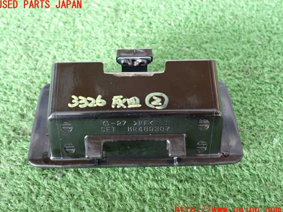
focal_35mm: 45
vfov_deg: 32.2
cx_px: 139
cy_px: 107
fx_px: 368
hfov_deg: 42.1
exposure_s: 1/30
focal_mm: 7.84
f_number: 2.9
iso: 800
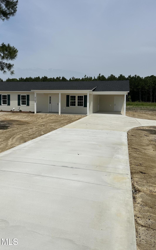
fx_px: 204
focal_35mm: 30
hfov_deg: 41.7
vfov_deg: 62.6
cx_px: 65
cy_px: 108
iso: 80
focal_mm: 6.86
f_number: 1.78
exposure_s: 1/13699
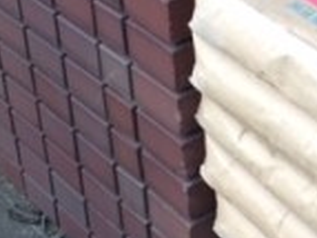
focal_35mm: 105
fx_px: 961
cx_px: 319
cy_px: 59
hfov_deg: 18.2
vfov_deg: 14.0
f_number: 2.2
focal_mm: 4.12
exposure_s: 1/120
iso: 40
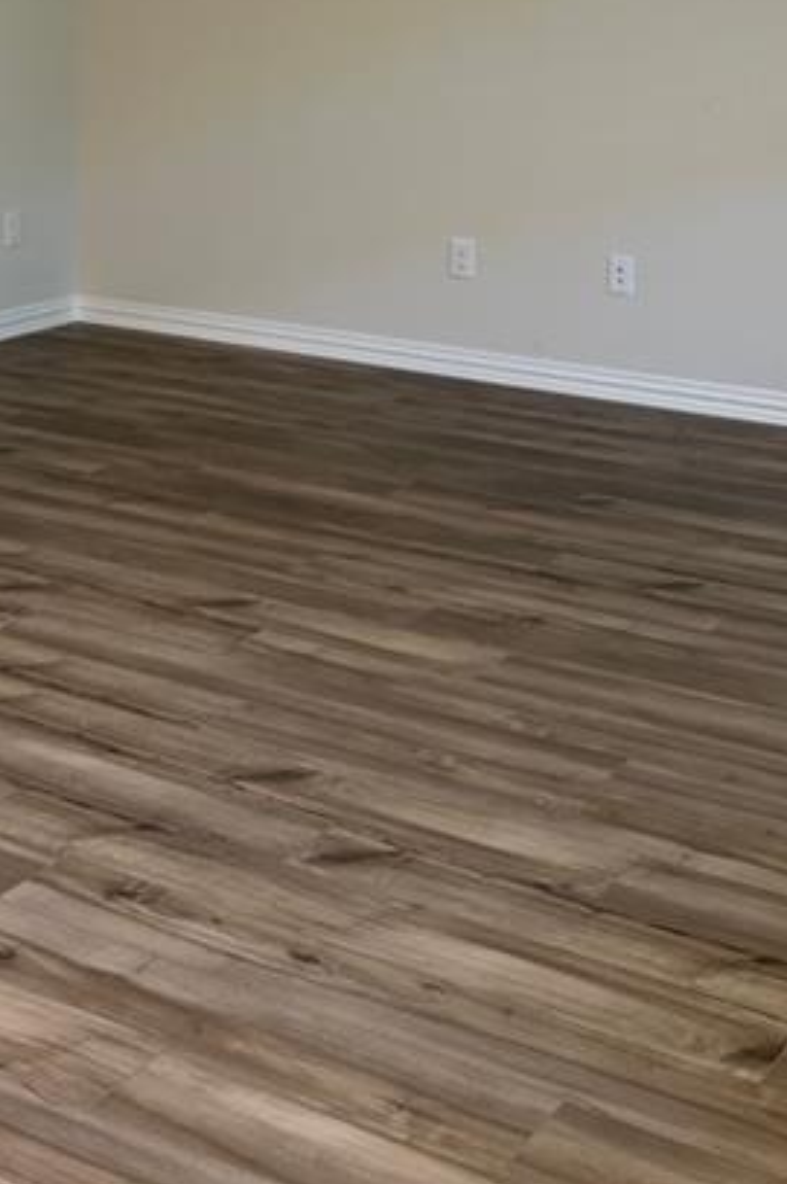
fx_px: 2069
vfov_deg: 30.2
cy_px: 73
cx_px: -26
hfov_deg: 20.7
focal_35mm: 63
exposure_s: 1/60
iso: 320
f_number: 1.78
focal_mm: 6.86
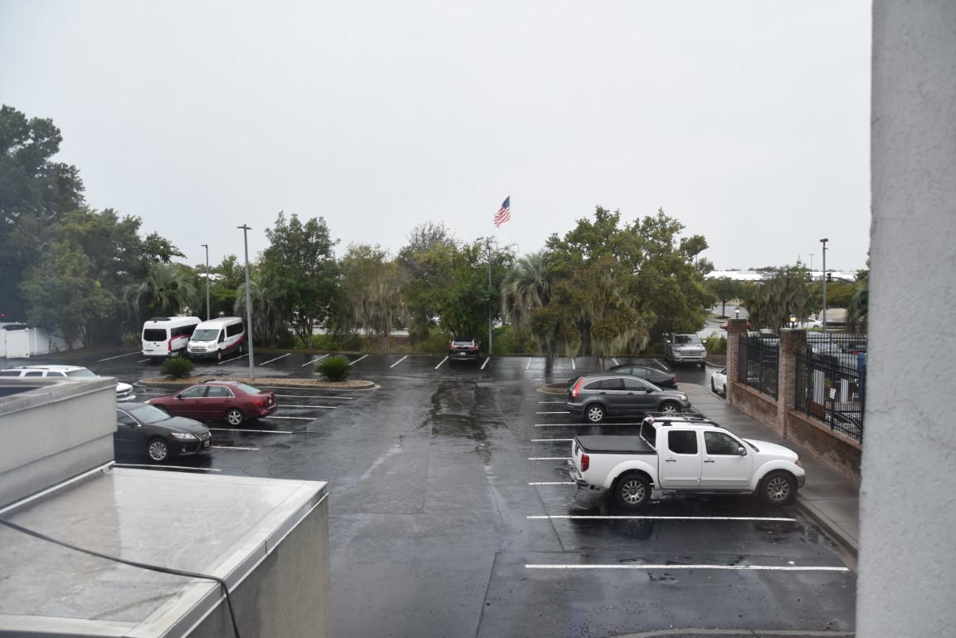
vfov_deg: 47.9
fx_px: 717
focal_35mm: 27
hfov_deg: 67.4
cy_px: 319
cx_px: 478
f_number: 4.5
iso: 400
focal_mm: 18
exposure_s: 1/80
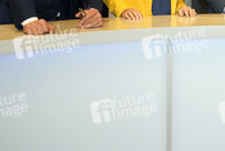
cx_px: 269
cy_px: 12
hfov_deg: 25.3
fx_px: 450
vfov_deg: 18.6
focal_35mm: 72
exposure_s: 1/160
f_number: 5.6
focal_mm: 28
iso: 2000
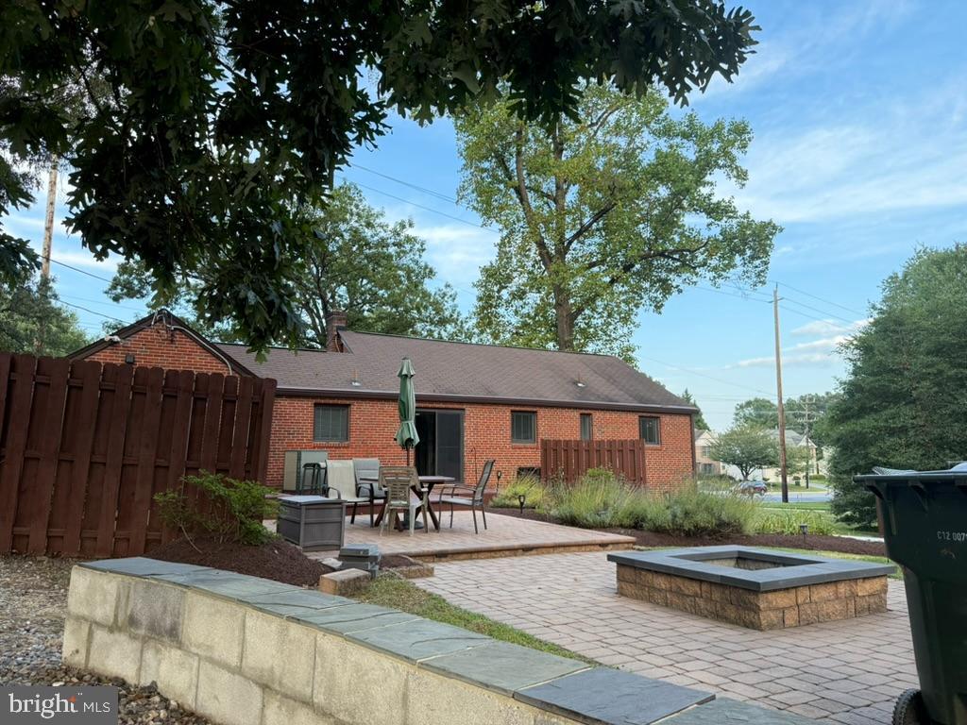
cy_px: 362
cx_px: 484
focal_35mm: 24
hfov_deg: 71.6
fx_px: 670
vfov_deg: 56.8
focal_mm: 6.76
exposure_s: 1/243
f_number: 1.78
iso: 125
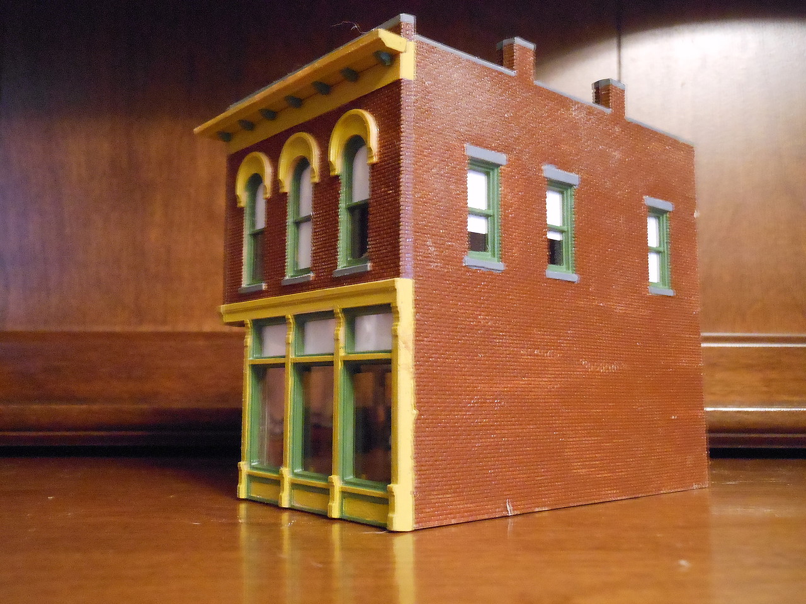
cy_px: 302
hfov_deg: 55.4
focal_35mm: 33
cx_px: 403
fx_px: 768
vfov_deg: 42.9
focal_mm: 5.9
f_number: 4
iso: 1000
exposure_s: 1
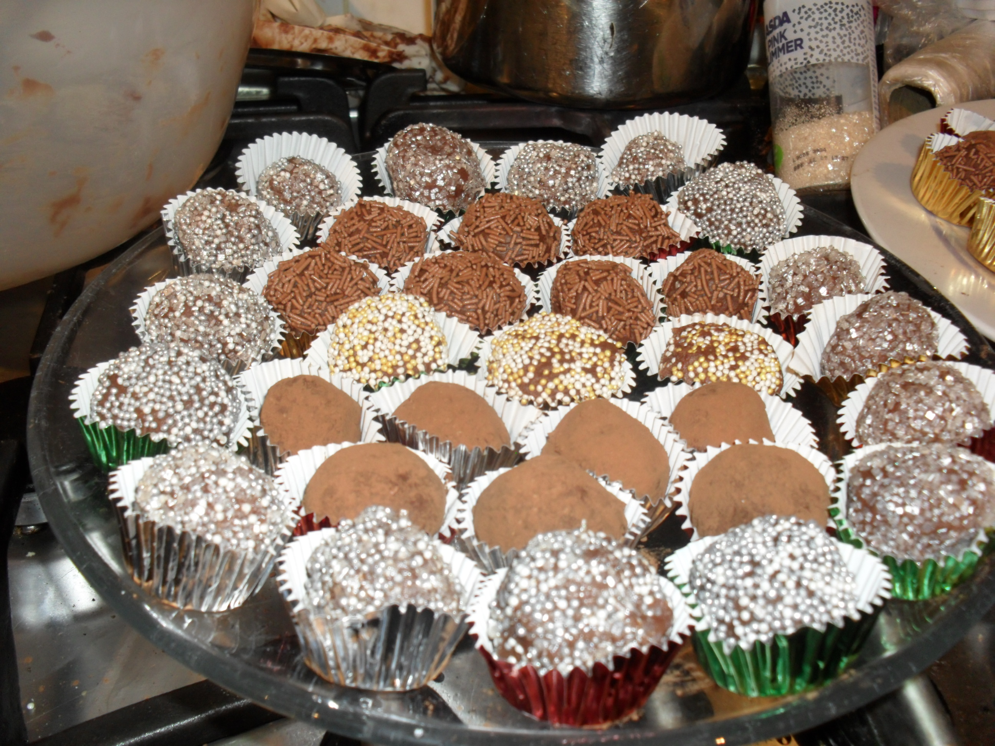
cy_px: 373
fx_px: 1006
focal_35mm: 35
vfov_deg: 40.7
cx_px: 498
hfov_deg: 52.6
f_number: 3.2
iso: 200
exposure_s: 1/45
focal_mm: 6.3
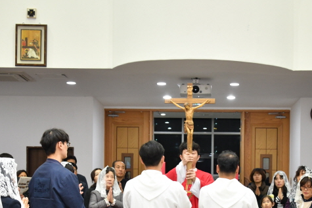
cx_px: 191
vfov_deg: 16.4
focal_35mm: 82
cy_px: 202
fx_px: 711
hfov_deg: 24.7
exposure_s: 1/100
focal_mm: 38
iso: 1250
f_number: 5.6
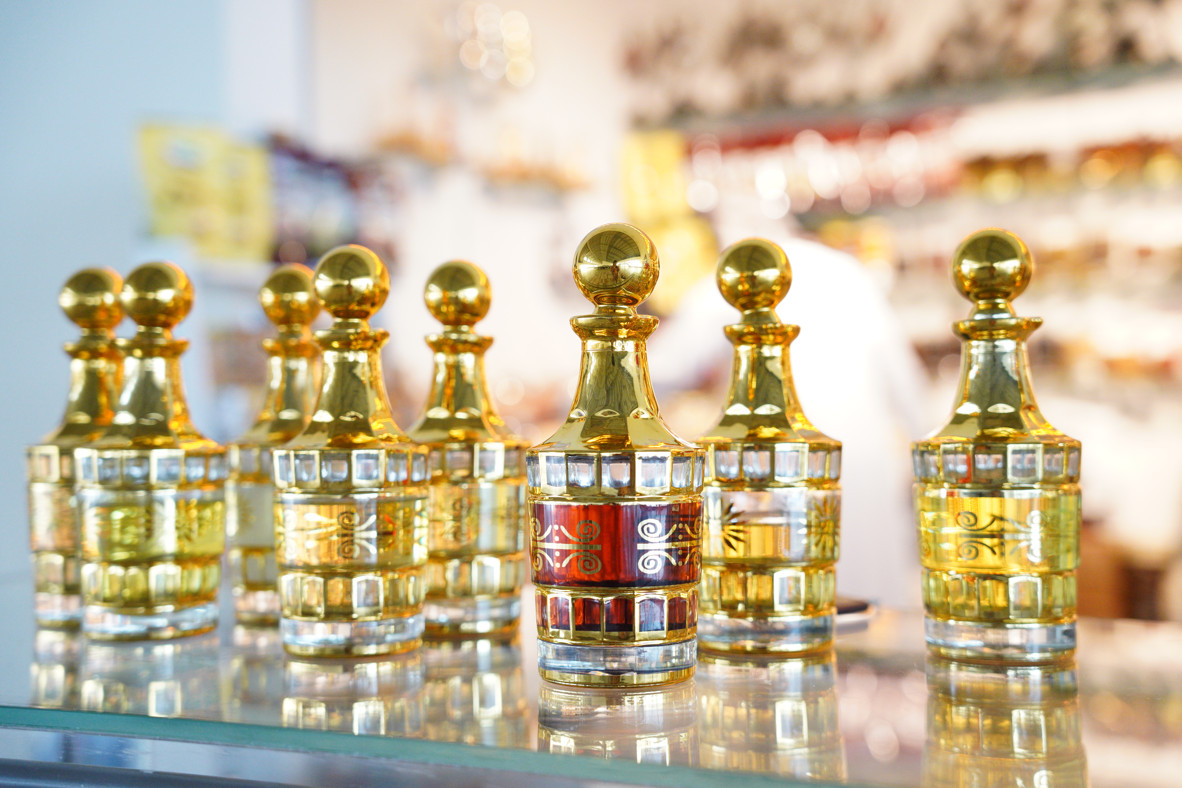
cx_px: 582
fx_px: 1681
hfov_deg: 38.7
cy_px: 391
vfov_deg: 26.4
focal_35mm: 51
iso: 4000
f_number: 3.5
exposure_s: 1/320
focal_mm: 50.2
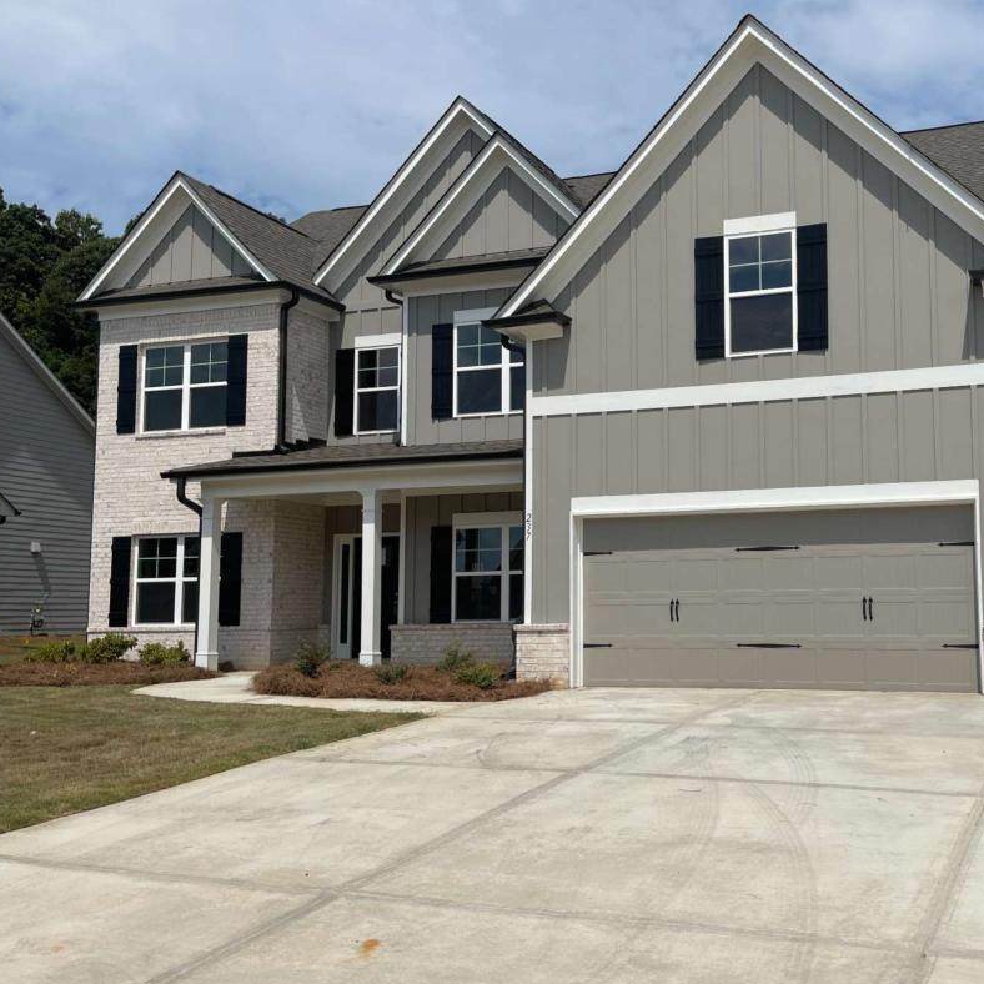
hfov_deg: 46.0
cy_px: 501
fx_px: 1126
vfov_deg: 47.2
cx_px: 699
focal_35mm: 35
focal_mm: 5.1
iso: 32
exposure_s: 1/8547
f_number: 1.6
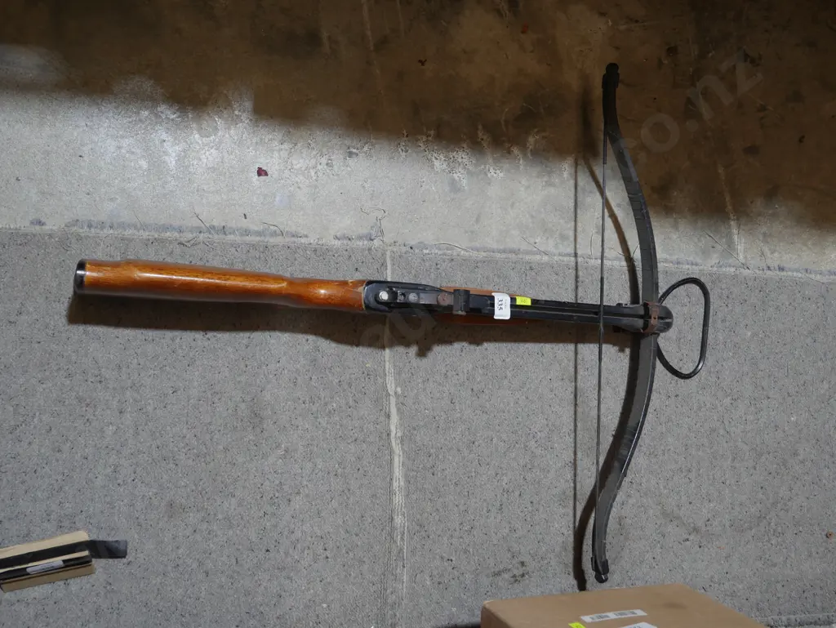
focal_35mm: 40
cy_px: 314
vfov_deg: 36.0
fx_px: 966
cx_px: 418
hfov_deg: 46.8
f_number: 4.5
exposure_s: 1/60
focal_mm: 20
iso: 400
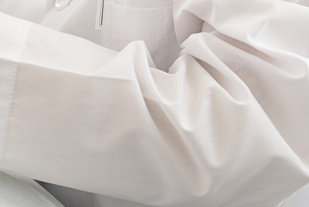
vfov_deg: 5.1
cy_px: 190
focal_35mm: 268
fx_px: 2302
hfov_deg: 7.7
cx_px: 102
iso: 100
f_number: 3.2
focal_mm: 55
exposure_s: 1/160
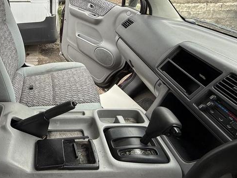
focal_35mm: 26
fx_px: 178
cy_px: 47
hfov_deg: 62.0
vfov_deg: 51.1
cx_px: 50
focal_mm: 2.22
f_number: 2.2
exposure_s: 1/136
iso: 50
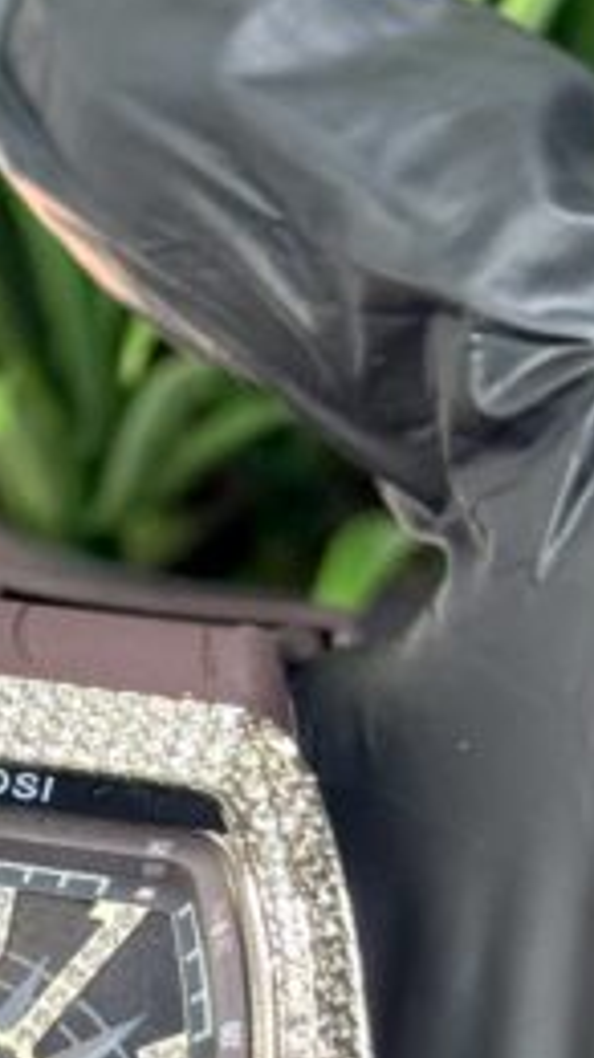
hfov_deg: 7.4
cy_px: 692
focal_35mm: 161
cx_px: -216
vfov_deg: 13.3
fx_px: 4514
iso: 80
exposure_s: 1/100
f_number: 1.78
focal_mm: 6.76
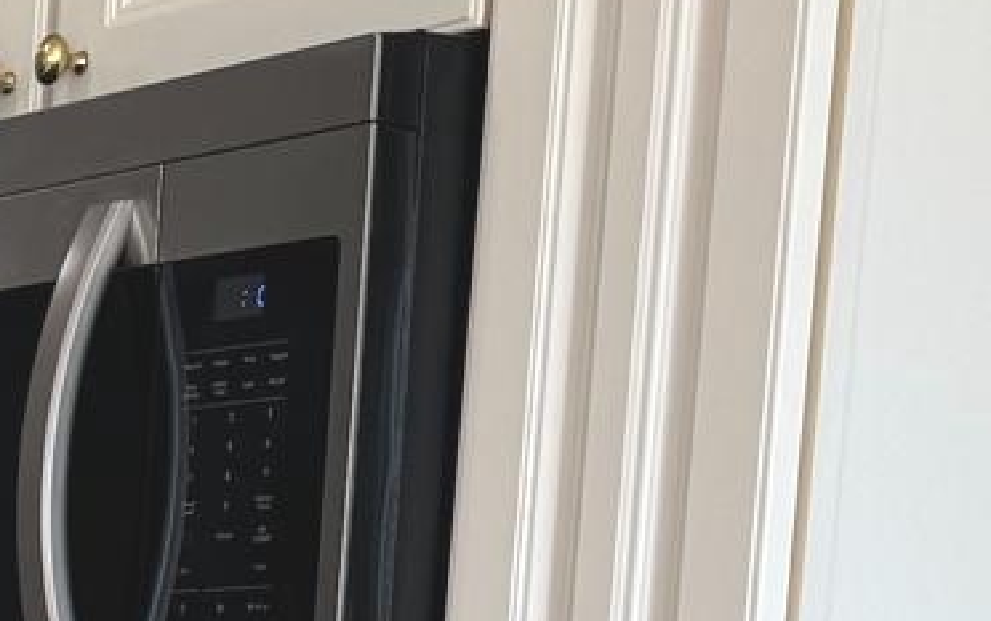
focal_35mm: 140
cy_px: 1159
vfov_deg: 8.9
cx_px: -1183
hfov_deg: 12.5
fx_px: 3783
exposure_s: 1/192
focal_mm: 6.76
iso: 64
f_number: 1.78
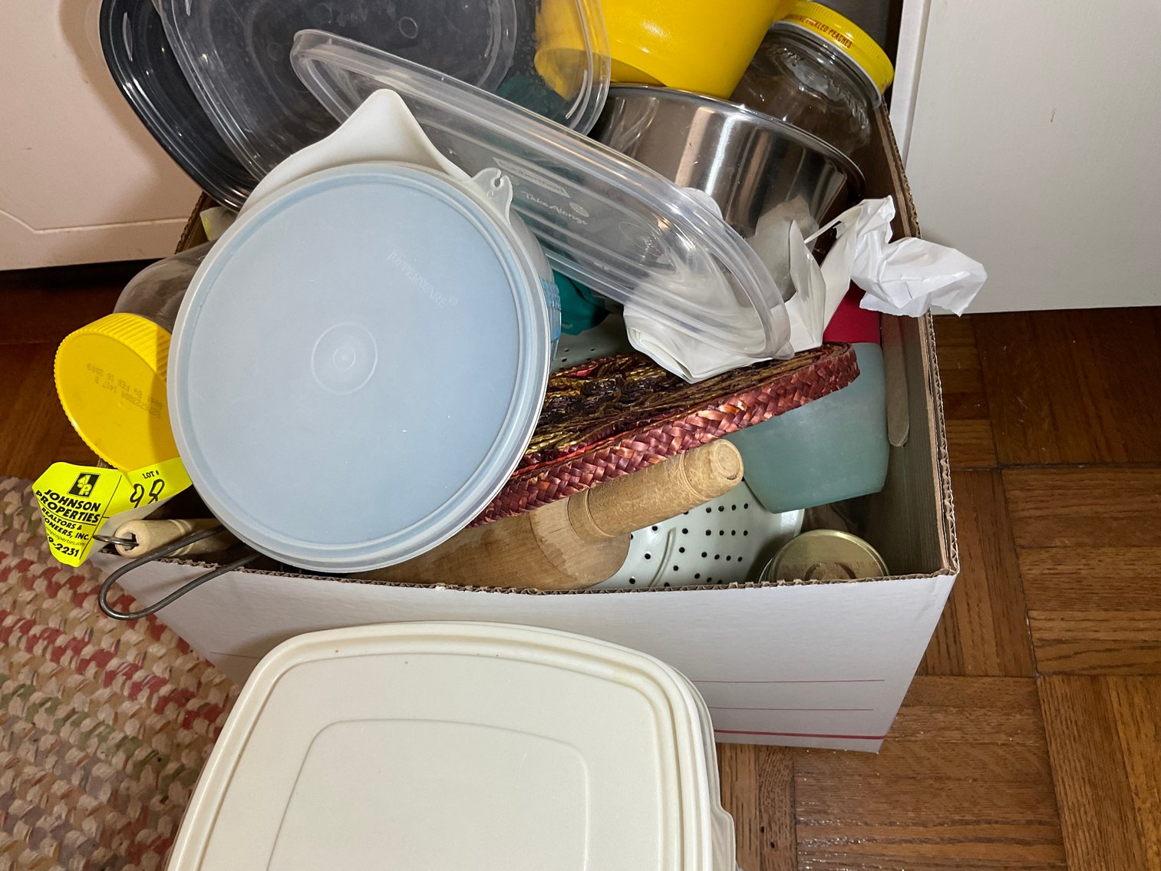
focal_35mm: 29
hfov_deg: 61.7
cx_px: 580
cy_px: 436
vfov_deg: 48.2
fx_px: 973
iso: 64
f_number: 1.8
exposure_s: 1/59
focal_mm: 3
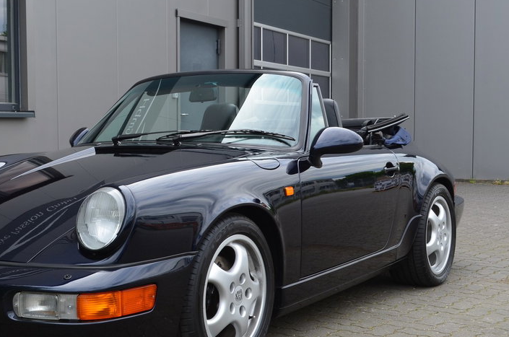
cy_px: 188
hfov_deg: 32.5
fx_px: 861
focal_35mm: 61
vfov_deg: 22.2
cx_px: 147
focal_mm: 28
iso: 200
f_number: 10
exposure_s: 1/60
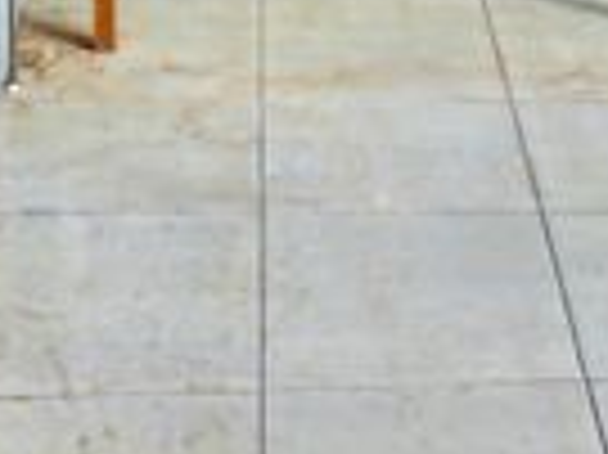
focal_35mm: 89
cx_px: 149
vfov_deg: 14.7
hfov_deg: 21.8
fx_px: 1562
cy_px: -344
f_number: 2.8
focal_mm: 12.29
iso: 100
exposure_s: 1/1250
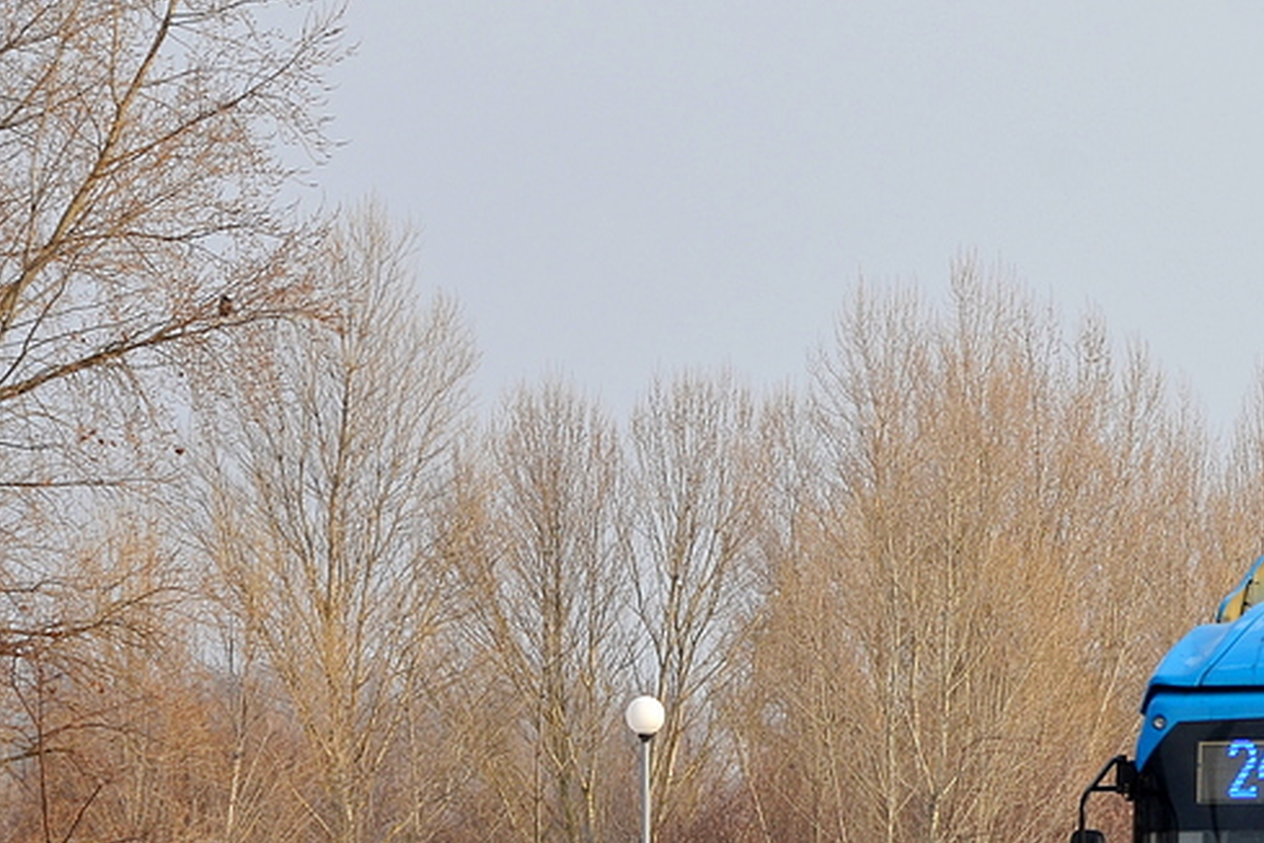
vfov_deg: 5.0
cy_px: 528
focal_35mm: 276
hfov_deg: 7.4
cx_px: 1422
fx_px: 9698
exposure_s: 1/250
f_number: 8
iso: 100
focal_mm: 75
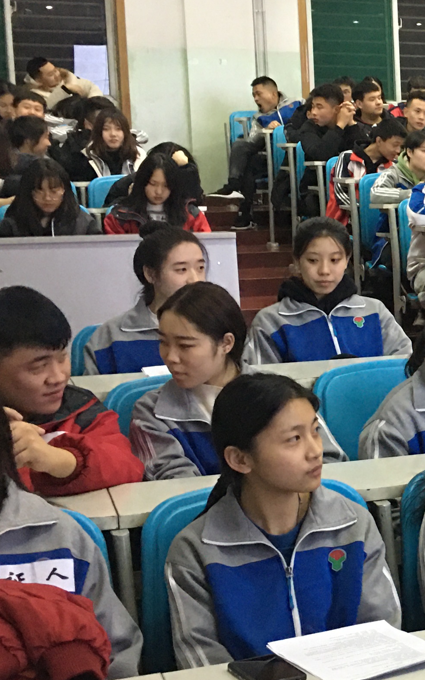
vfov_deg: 26.1
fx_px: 1464
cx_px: 762
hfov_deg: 14.5
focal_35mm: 79
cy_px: 352
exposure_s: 1/10
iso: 80
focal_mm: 4.15
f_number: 2.2
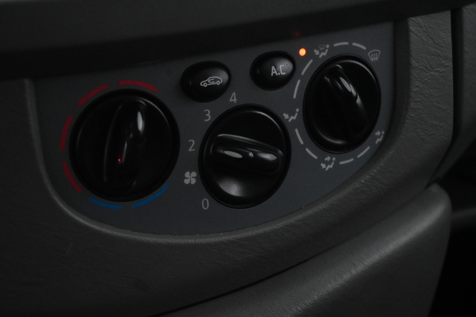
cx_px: 238
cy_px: 158
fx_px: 773
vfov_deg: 23.2
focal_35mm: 58
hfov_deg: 34.2
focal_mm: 39
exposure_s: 1/60
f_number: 5.6
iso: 6400
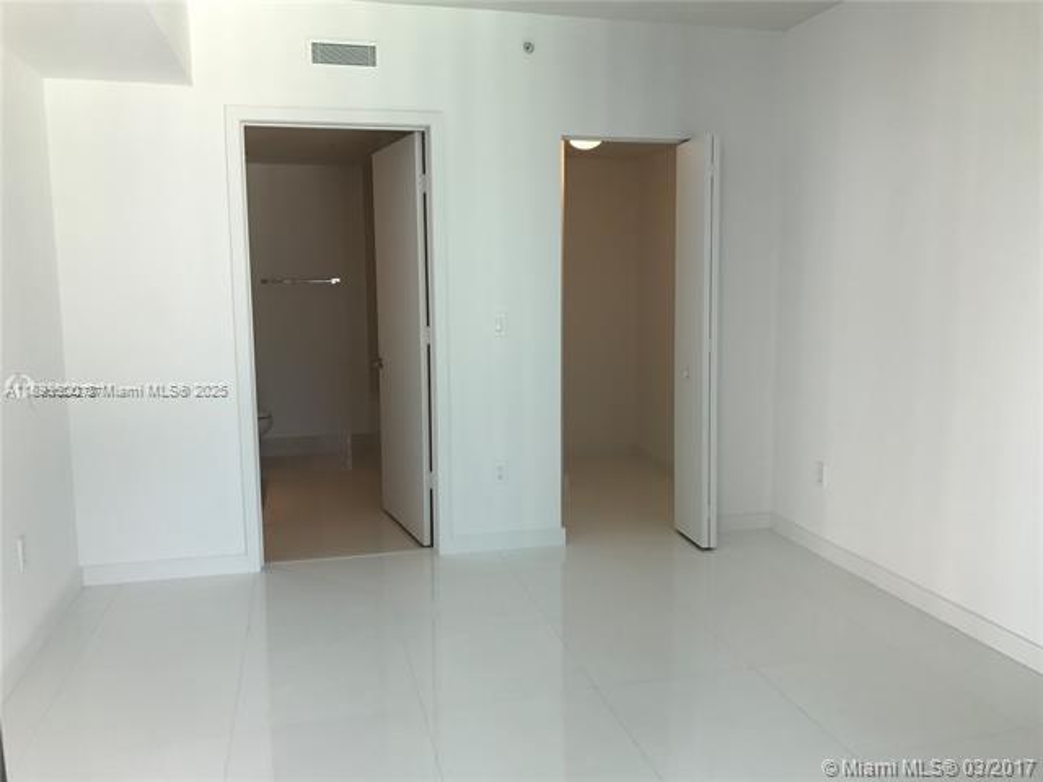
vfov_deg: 49.7
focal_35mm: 28
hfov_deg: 63.4
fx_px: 844
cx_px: 522
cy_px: 391
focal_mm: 3.99
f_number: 1.8
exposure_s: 1/141
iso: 20
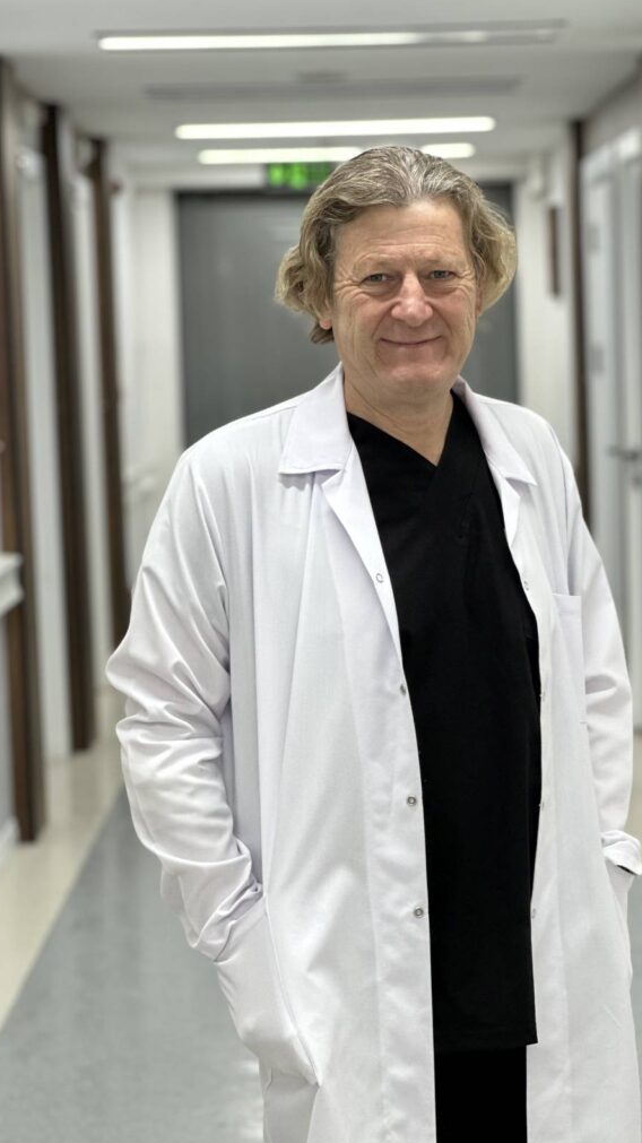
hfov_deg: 14.2
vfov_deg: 25.0
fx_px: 2575
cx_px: 425
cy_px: 569
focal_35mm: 85
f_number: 2.8
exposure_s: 1/33
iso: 100
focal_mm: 9
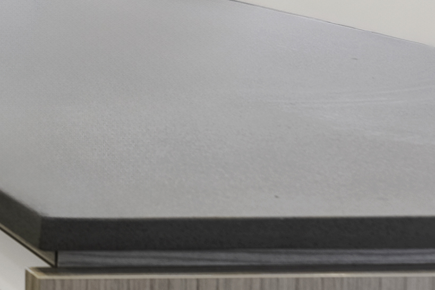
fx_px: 1070
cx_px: -560
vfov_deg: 14.3
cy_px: -166
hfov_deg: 15.3
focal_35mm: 89
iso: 100
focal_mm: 17.1
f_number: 8
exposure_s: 1/2.5
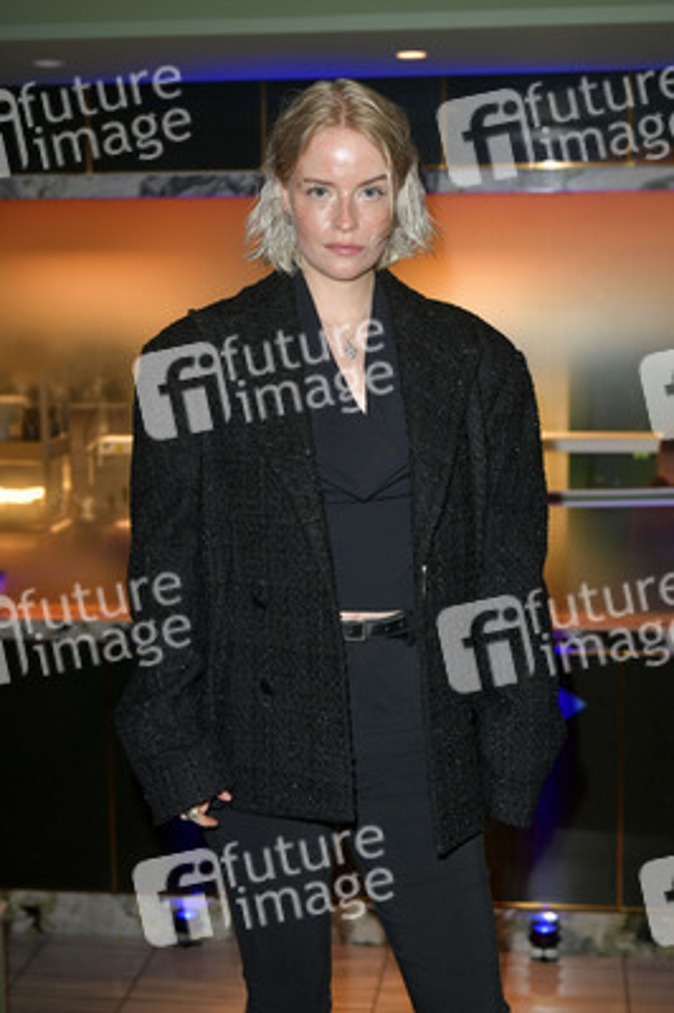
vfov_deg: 38.2
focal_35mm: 52
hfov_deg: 25.9
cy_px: 506
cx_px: 337
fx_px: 1463
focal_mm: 52
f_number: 5
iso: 1250
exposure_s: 1/250
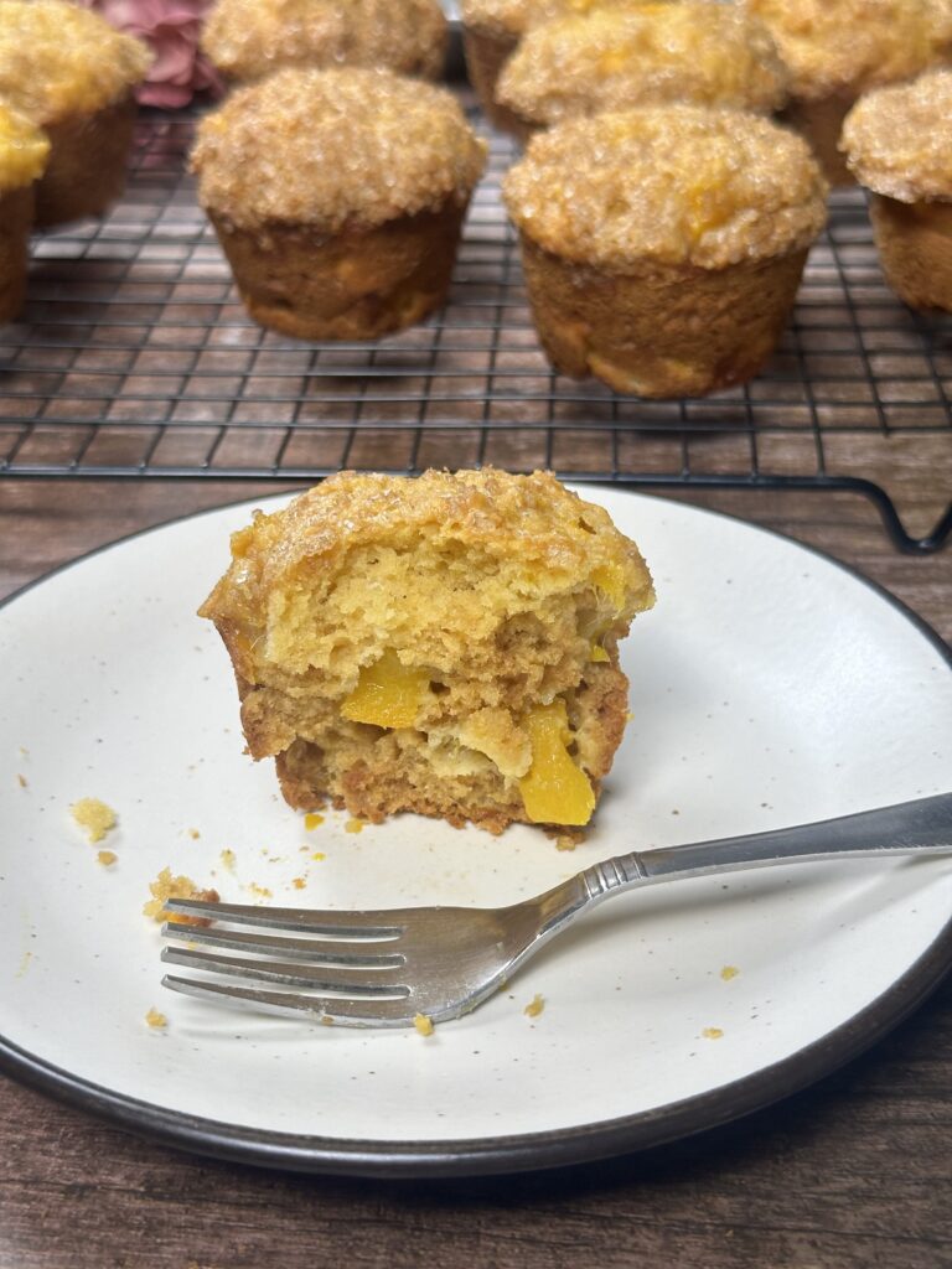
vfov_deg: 39.7
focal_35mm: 48
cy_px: 634
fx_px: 1760
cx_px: 476
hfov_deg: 30.3
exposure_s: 1/127
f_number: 1.78
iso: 50
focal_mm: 6.86
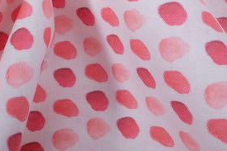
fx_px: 442
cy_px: -16
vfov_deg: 18.7
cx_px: 23
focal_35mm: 70
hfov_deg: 27.8
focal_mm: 16
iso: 400
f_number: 13
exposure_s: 1/180
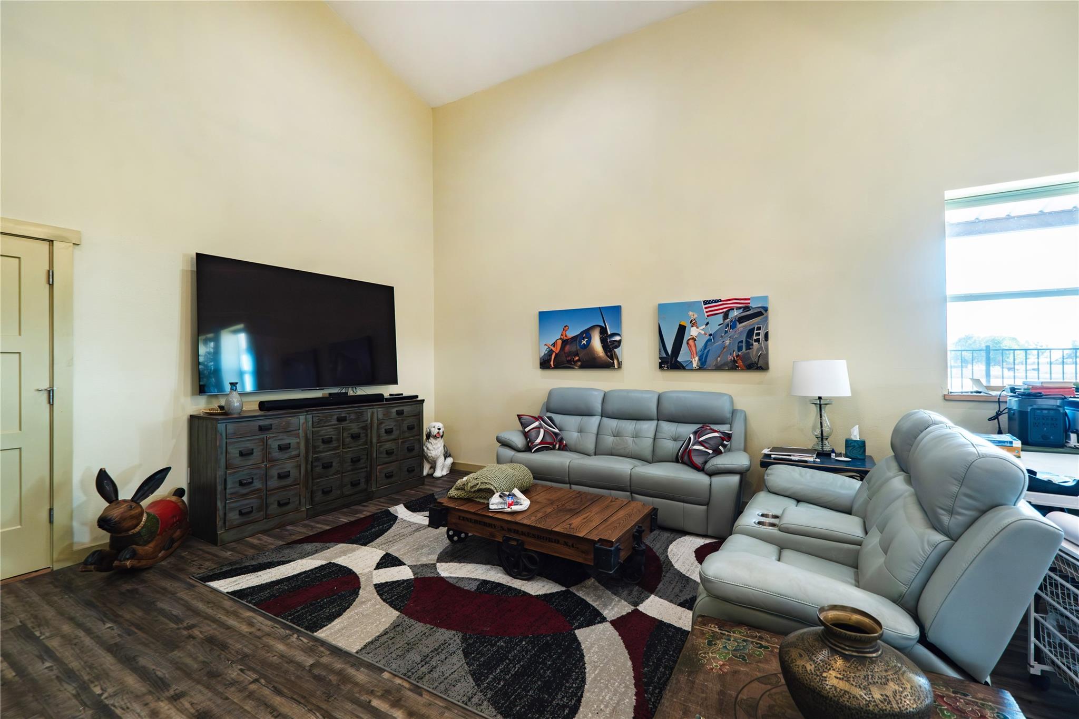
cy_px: 360
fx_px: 450
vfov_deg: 77.3
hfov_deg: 100.4
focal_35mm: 15
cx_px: 540
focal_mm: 10
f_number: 4
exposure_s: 1/50
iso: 500
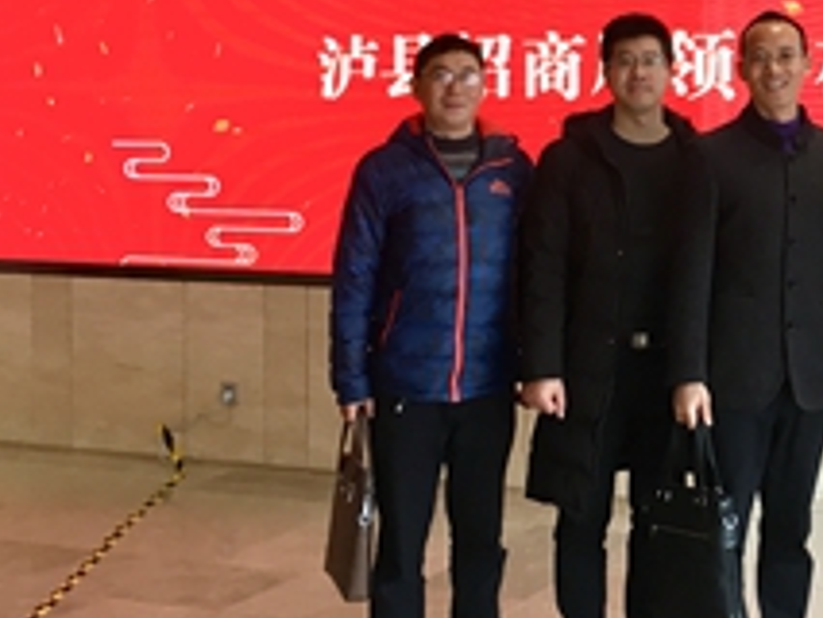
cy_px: 126
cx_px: 804
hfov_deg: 27.1
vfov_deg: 21.4
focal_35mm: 68
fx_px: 1618
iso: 32
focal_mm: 4.15
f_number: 2.2
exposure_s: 1/33
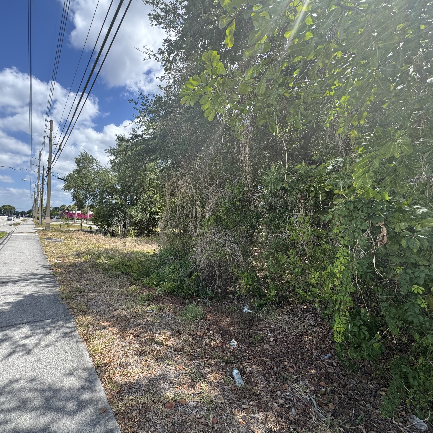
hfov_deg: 83.0
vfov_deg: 84.0
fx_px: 241
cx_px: 174
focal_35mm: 17
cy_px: 216
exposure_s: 1/636
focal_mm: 2.22
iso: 40
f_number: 2.2
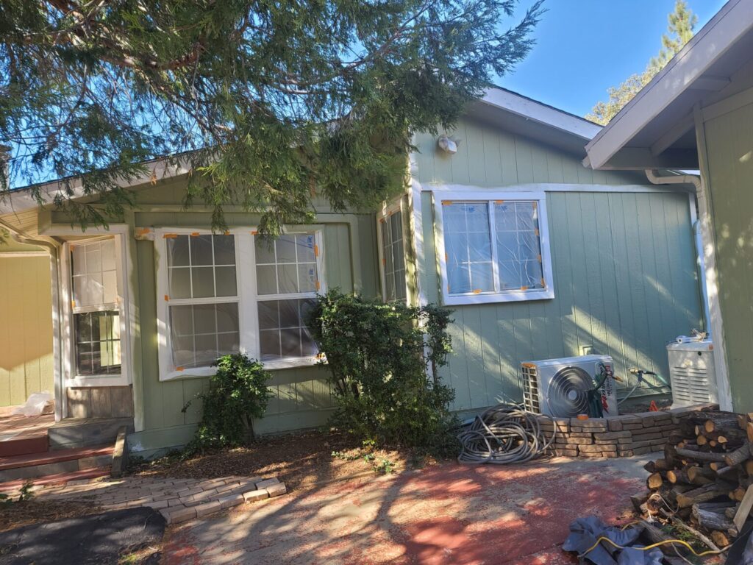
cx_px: 376
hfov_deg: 69.4
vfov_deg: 54.9
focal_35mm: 25
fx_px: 544
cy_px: 282
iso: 25
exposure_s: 1/119
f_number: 1.8
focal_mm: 7
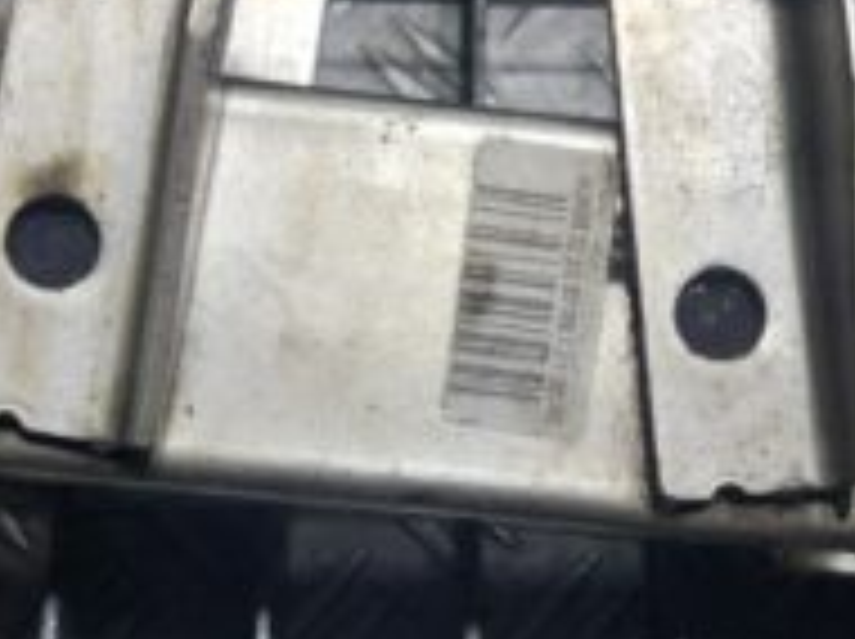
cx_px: 477
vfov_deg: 18.5
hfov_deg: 24.7
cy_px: 446
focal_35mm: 79
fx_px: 1949
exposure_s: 1/50
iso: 64
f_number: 1.8
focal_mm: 5.23
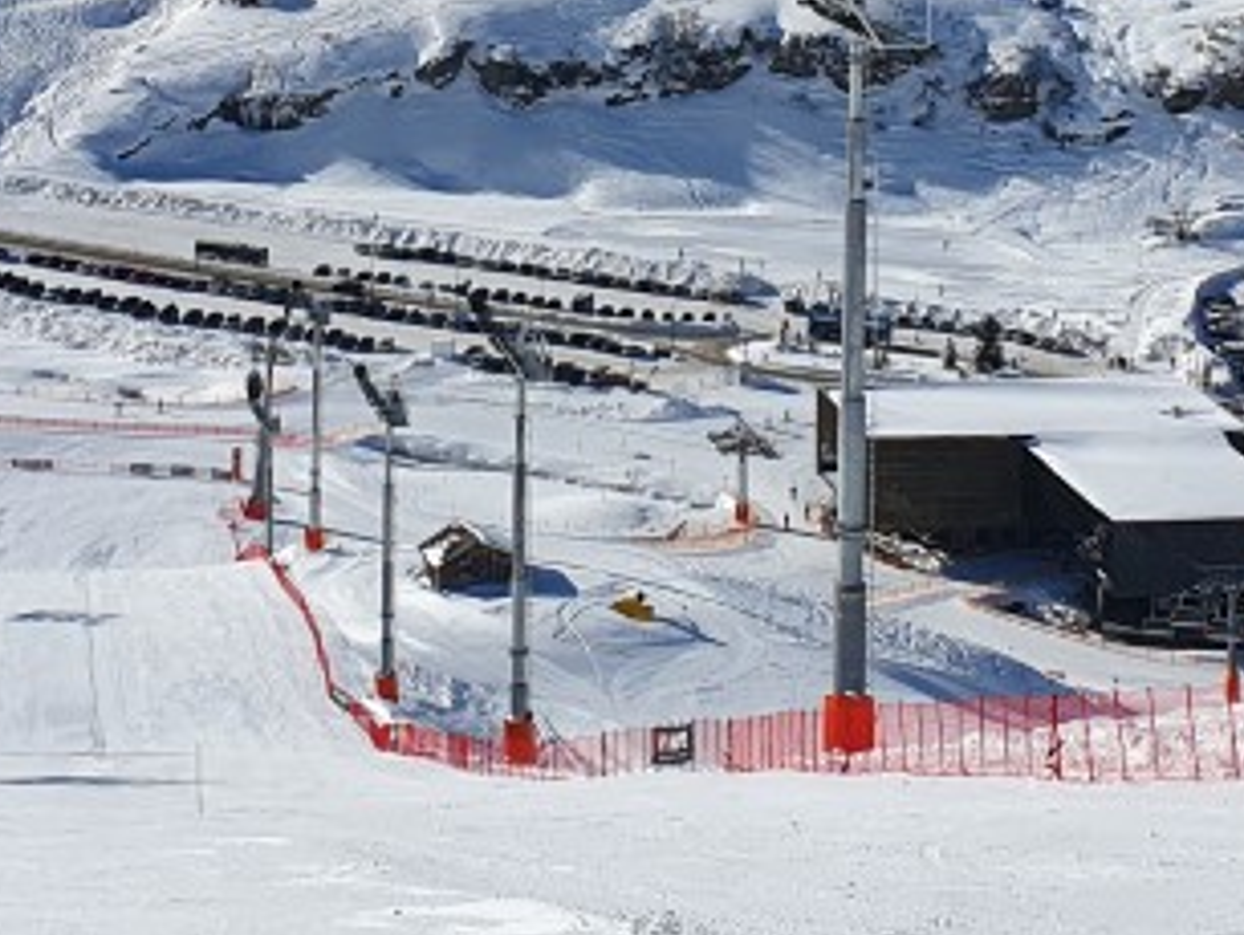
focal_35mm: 87
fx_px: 3129
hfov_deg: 22.5
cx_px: 520
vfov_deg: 16.2
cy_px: -232
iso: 50
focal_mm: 4.32
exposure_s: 1/3248
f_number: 2.4
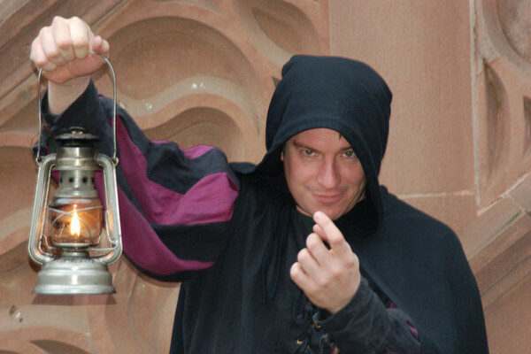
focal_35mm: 138
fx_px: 2035
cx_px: 266
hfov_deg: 14.9
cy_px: 177
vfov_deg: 9.9
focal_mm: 92
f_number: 5
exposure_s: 1/60
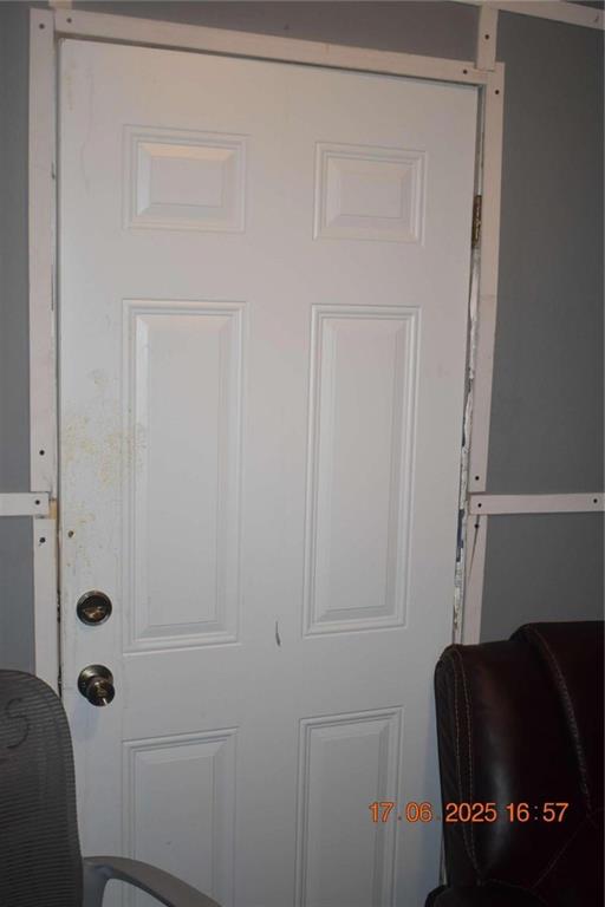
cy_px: 454
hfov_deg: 33.0
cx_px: 302
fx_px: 1021
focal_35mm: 40
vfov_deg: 47.9
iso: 900
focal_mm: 27
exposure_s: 1/125
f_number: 4
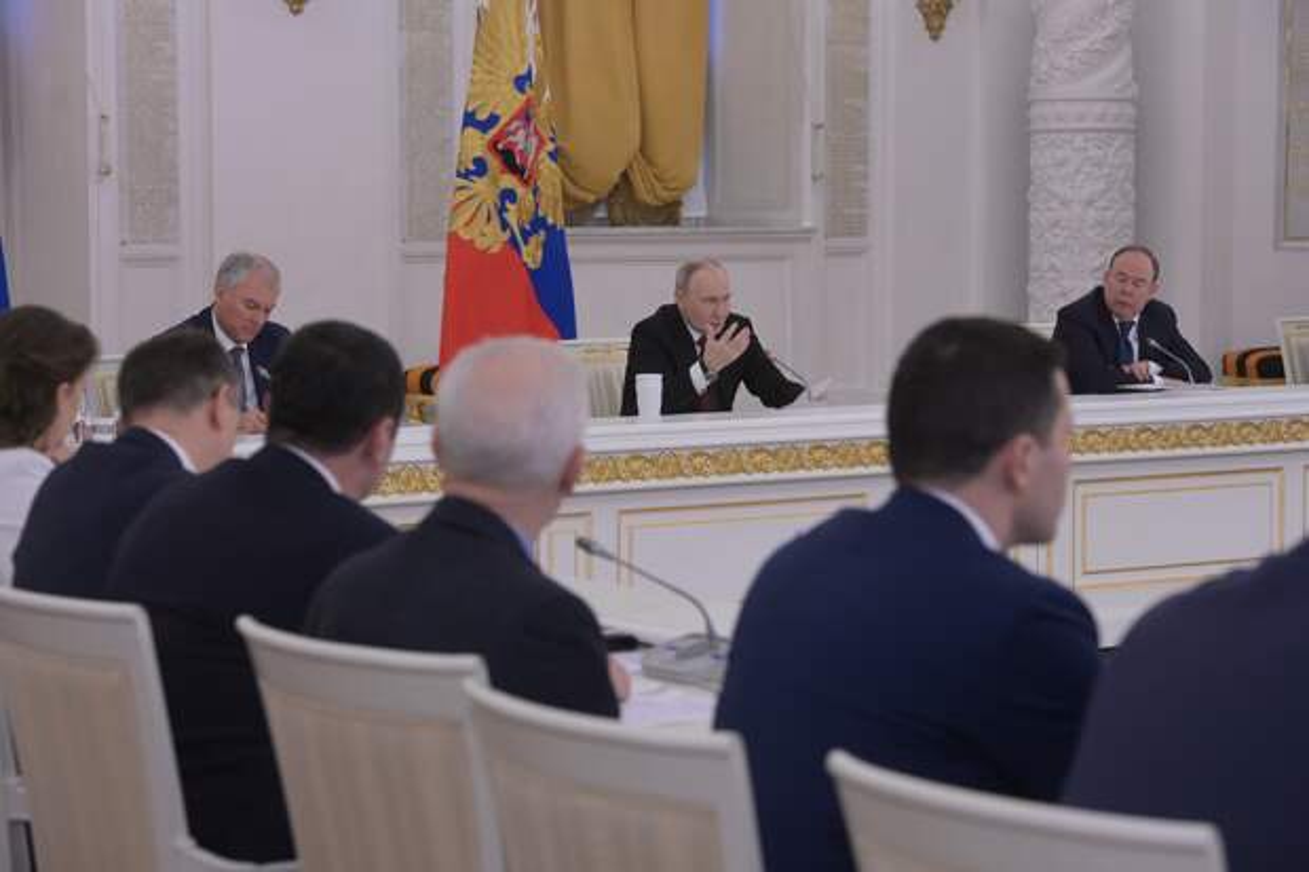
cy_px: 436
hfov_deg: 20.4
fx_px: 3635
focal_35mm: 100
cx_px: 654
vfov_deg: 13.7
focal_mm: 100
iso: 2000
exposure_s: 1/200
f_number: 6.3
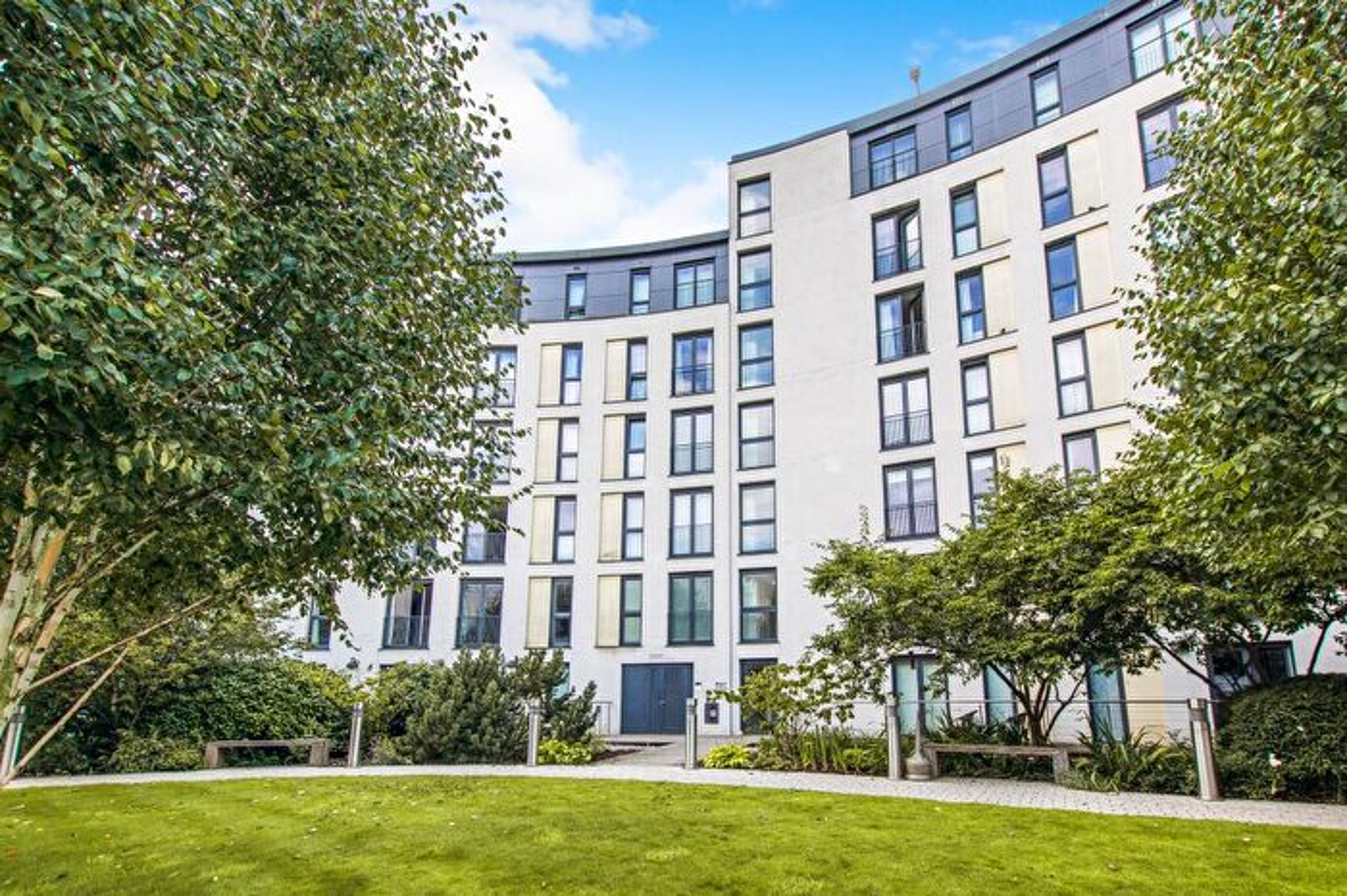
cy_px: 448
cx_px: 674
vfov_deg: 77.3
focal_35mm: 15
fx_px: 561
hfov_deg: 100.4
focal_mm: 10
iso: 100
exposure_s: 1/100
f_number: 6.3
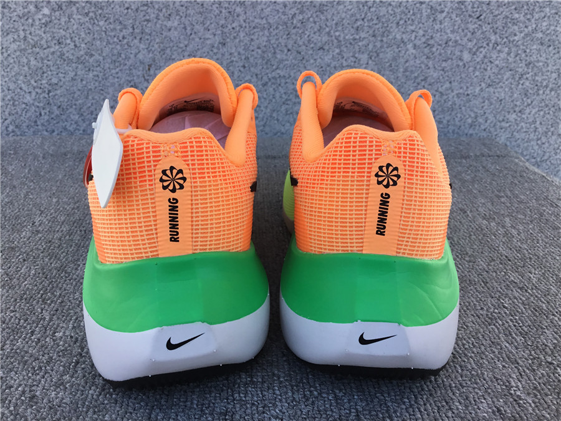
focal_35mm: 31
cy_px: 210
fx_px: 502
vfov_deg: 45.4
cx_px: 280
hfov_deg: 58.4
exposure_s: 1/476
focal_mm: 3.3
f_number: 2.4
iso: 25
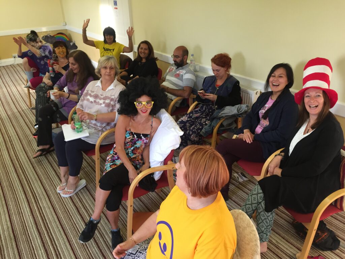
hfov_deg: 61.7
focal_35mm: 29
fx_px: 289
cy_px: 130
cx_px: 172
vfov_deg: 48.2
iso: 50
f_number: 2.2
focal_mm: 4.15
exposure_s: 1/33
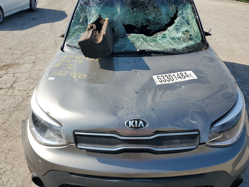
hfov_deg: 67.3
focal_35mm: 26
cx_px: 124
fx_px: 187
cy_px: 94
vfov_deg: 53.1
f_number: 1.5
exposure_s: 1/3333
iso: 50
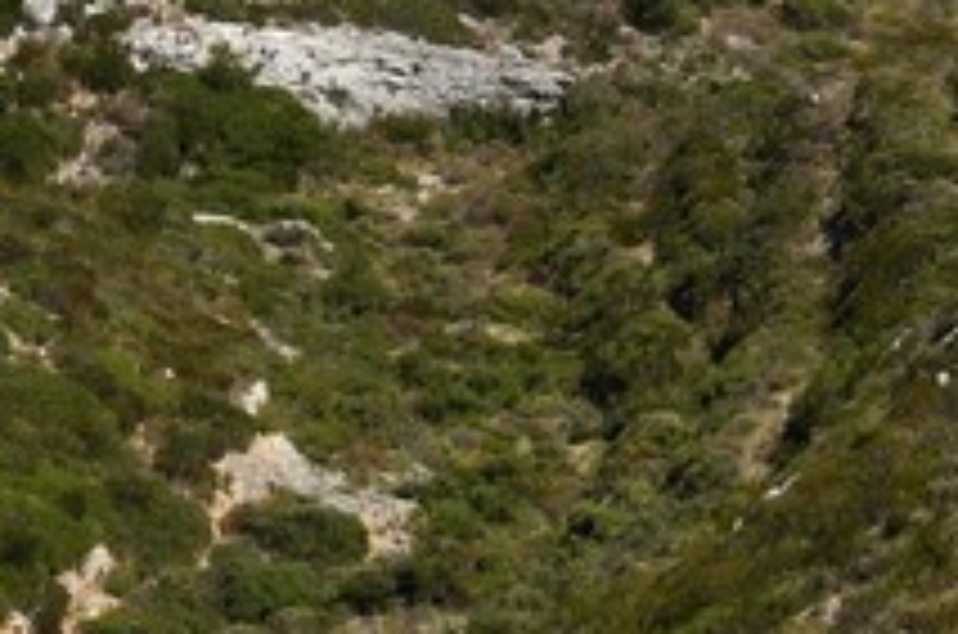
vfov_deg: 3.8
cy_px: -1362
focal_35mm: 346
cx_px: 1592
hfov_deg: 5.9
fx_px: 9187
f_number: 14
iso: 200
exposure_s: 1/250
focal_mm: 46
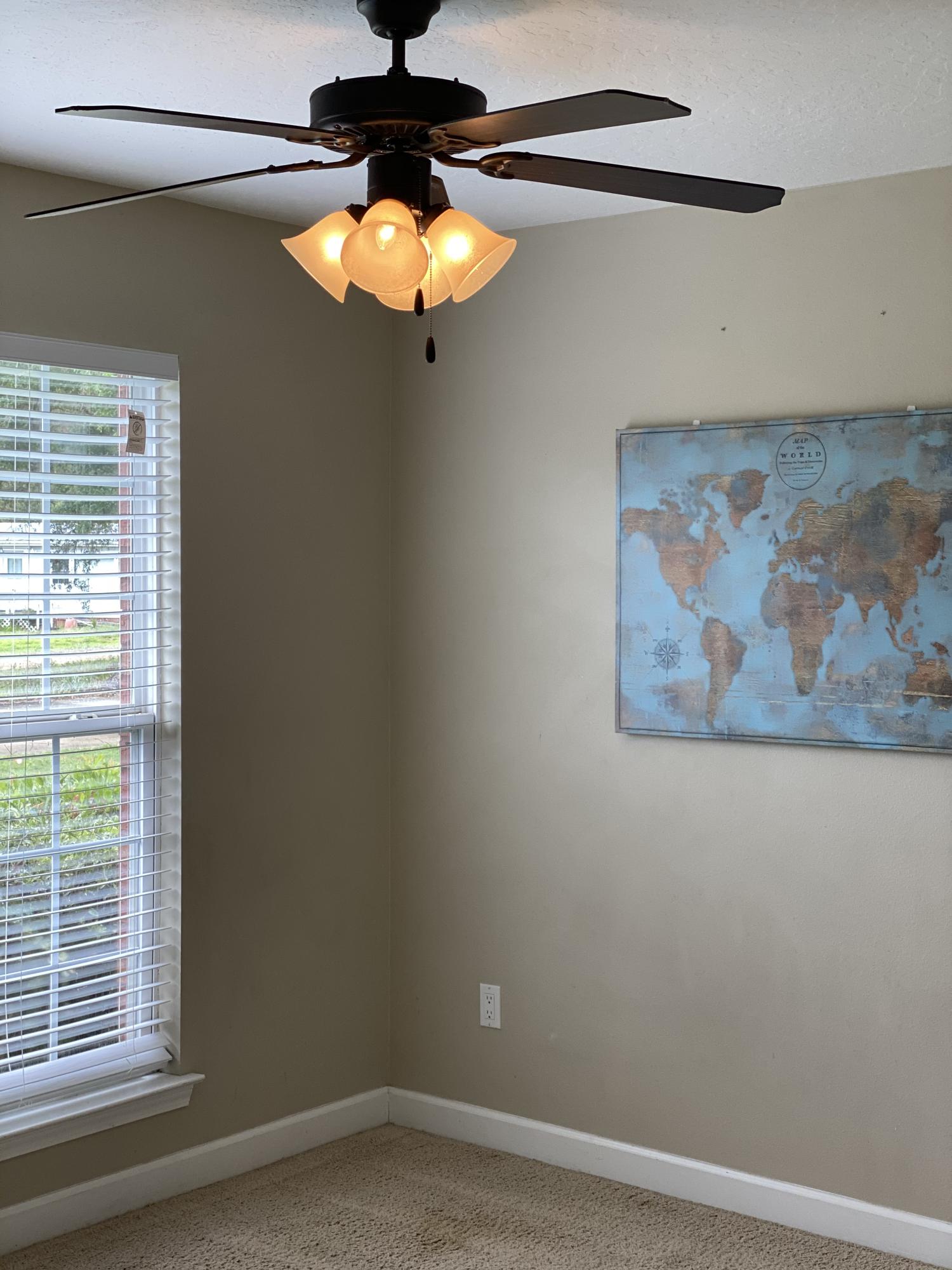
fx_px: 1907
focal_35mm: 52
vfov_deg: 36.8
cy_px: 635
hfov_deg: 28.0
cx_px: 476
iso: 64
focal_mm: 6
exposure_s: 1/120
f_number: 2
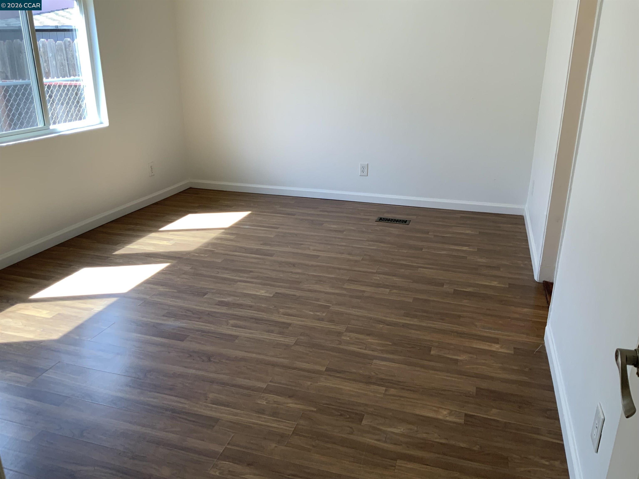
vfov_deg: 48.2
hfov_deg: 61.7
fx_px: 535
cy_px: 240
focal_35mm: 29
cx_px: 320
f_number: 1.8
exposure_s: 1/120
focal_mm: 3
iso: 32
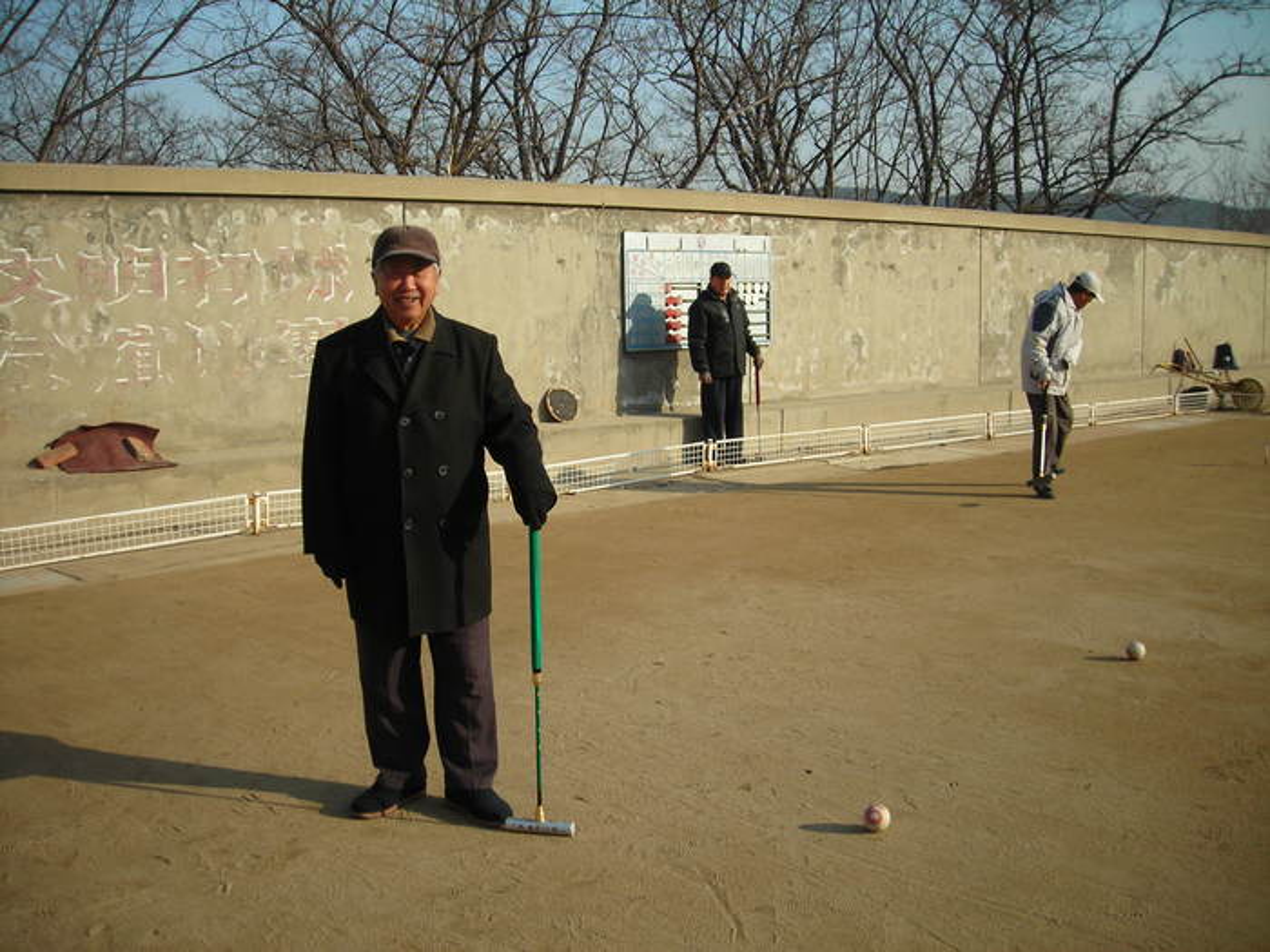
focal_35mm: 38
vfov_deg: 37.7
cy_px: 476
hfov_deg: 49.0
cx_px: 635
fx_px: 1394
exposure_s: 1/129
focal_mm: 6.3
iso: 50
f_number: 6.4
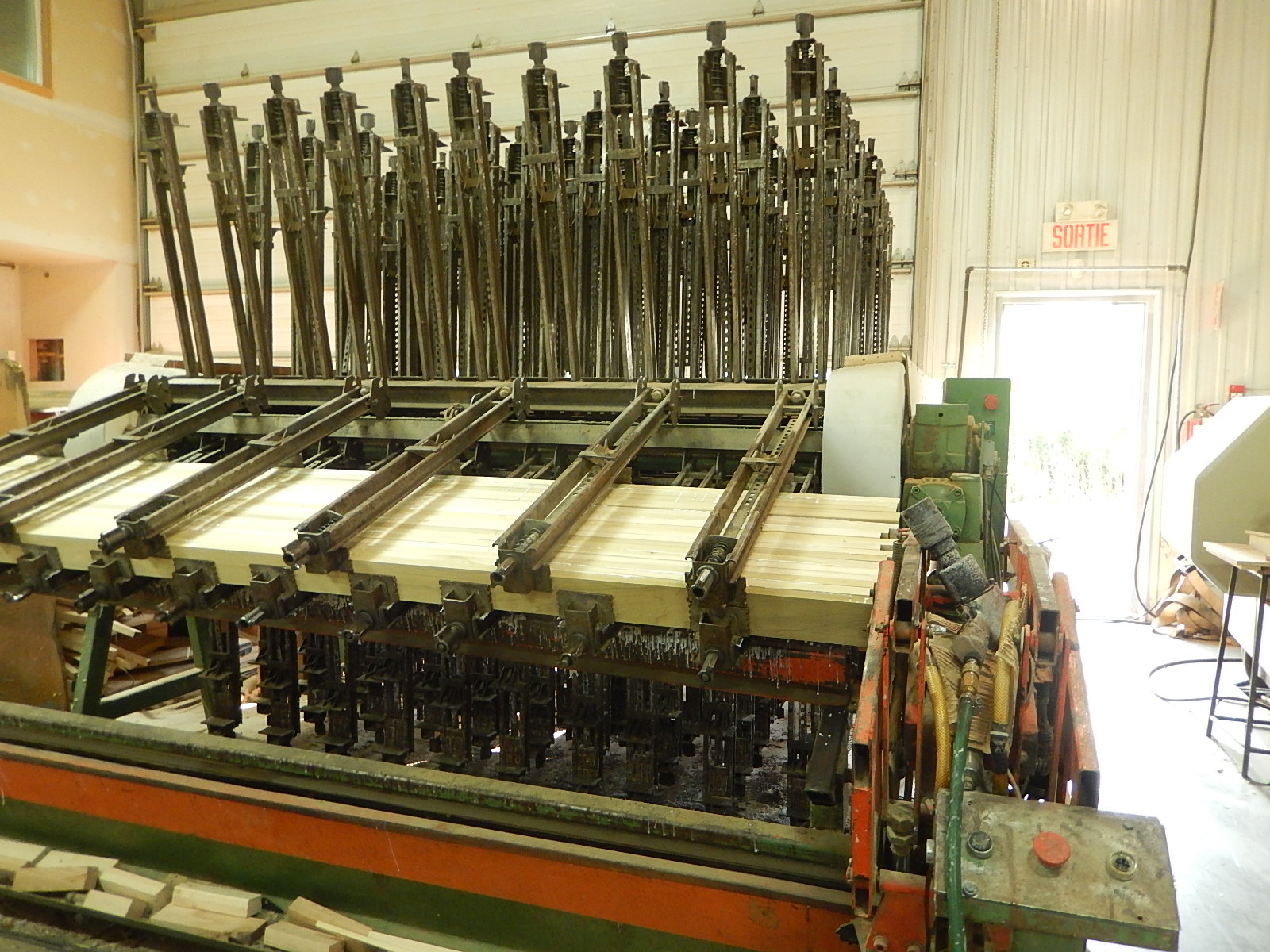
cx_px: 635
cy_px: 476
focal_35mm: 25
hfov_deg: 69.4
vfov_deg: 54.9
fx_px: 917
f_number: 3.4
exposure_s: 1/30
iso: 360
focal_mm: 4.5
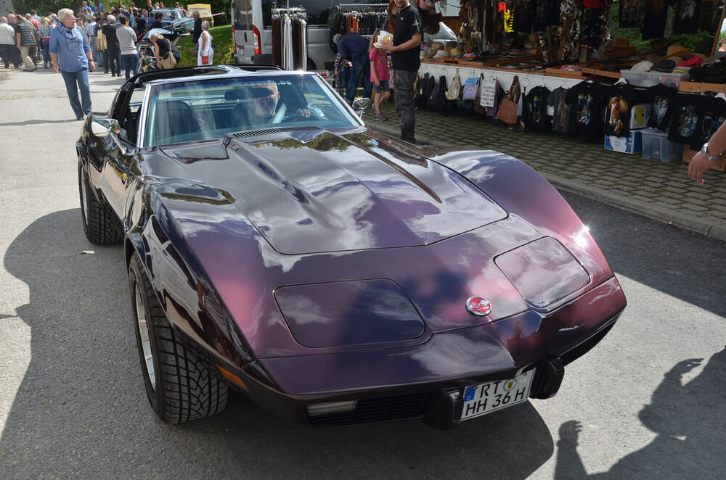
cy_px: 240
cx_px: 363
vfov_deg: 39.8
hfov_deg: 57.3
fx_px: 664
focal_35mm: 33
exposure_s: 1/250
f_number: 8
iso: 100
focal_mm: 22
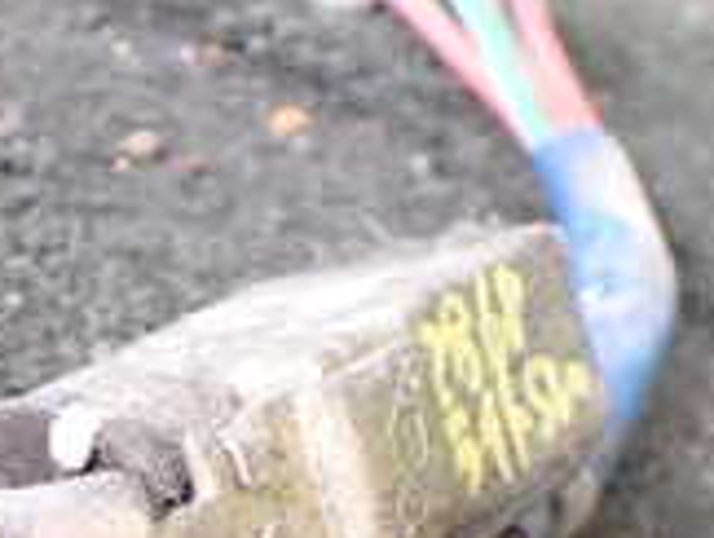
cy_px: 494
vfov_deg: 13.3
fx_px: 2293
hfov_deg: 17.2
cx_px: -48
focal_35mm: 111
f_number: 2.3
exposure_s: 1/80
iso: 800
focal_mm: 5.4
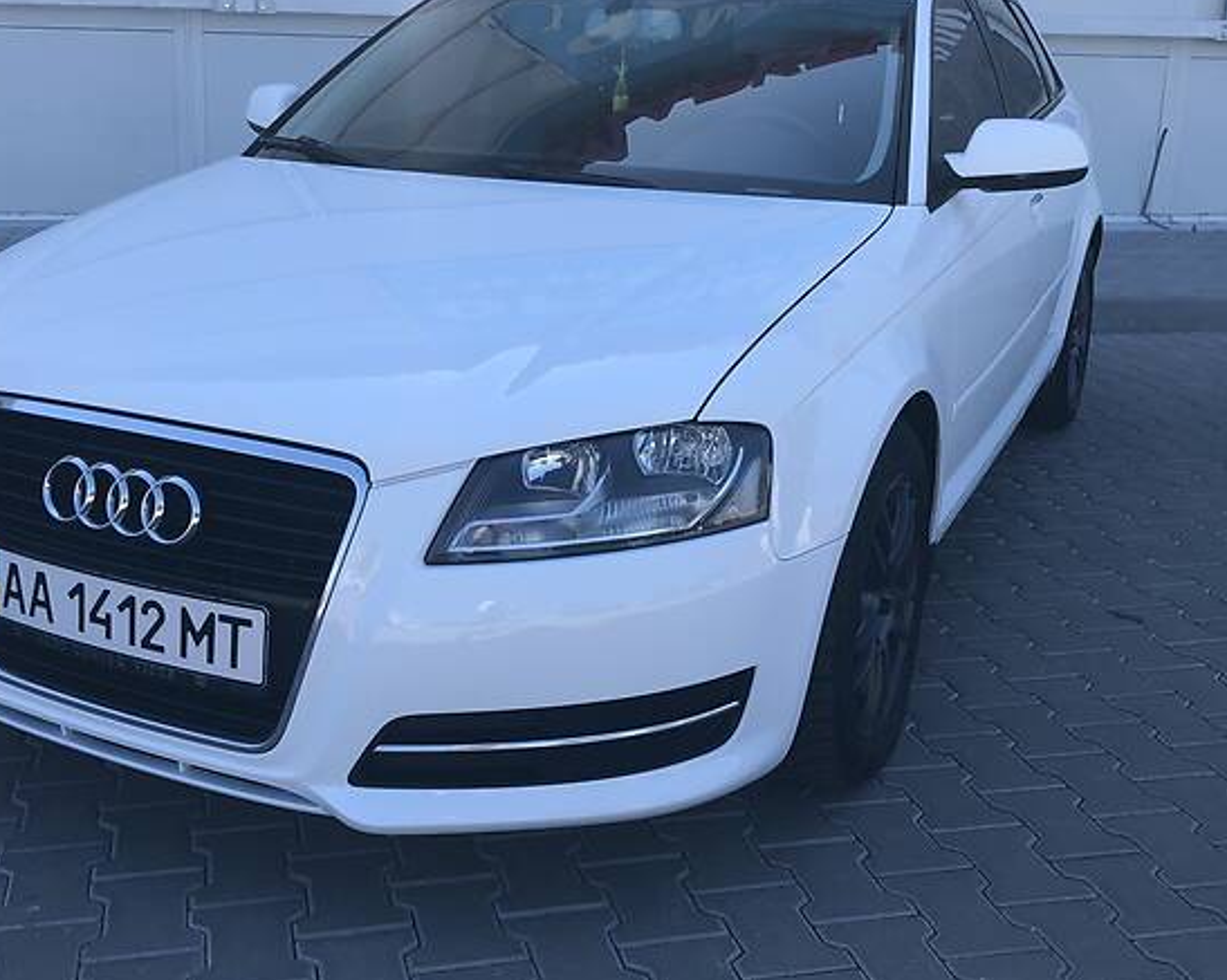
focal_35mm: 40
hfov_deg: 45.6
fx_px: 1452
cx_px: 509
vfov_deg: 37.2
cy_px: 413
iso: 20
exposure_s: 1/762
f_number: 1.8
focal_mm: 4
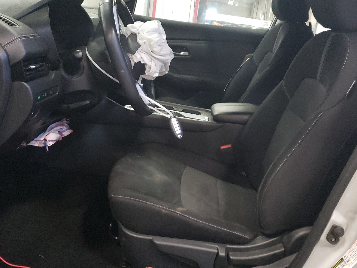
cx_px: 186
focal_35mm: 35
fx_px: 361
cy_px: 112
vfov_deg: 40.6
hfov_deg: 52.6
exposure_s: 1/30
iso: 449
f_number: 1.5
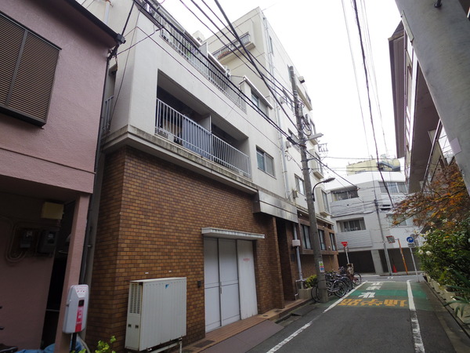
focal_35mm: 18
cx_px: 235
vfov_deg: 71.6
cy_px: 176
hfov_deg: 87.8
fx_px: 244
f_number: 3.7
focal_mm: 3.9
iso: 320
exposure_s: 1/30
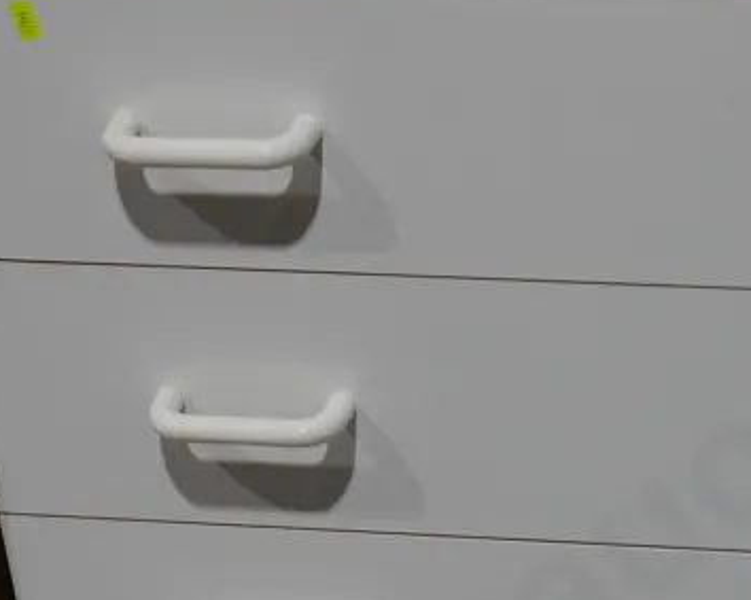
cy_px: 528
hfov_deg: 16.8
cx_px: 666
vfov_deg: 13.5
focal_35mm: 113
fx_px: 2511
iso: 250
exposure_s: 1/60
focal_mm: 20
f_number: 5.6
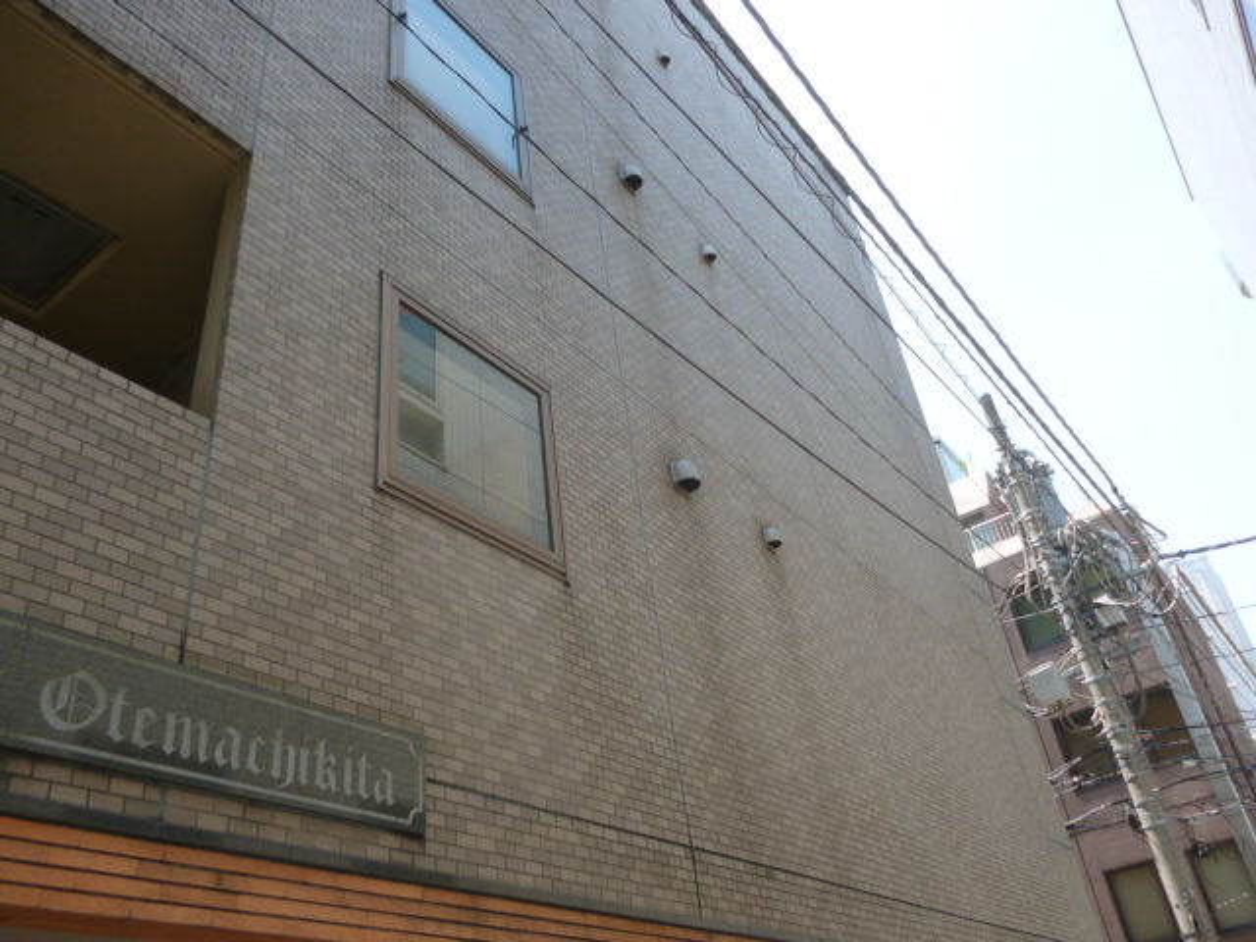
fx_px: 1016
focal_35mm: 28
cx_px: 628
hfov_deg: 63.4
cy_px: 471
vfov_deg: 49.7
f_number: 3.1
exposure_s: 1/200
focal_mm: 5
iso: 100
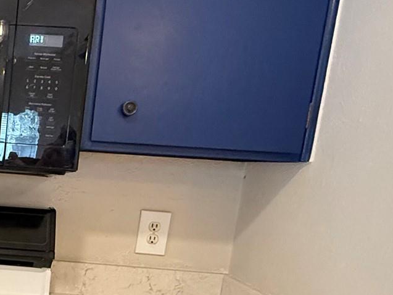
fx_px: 511
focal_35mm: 45
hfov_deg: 35.2
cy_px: 243
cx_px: -54
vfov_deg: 31.2
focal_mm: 2.22
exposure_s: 1/60
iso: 640
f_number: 2.2
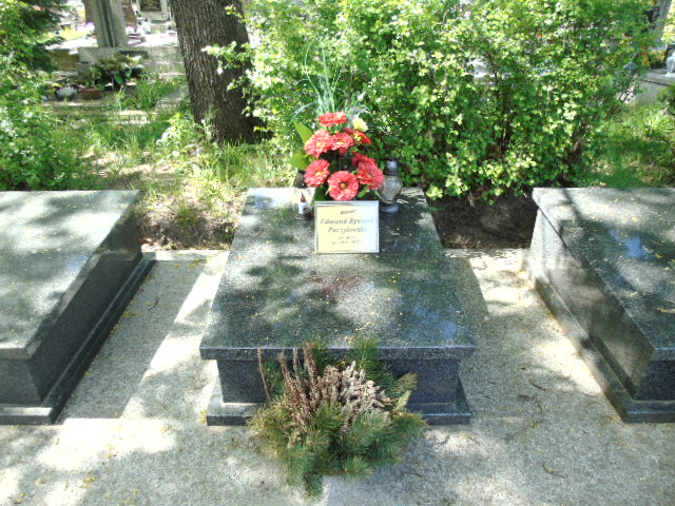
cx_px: 338
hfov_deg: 69.4
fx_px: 487
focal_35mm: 25
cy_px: 253
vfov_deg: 54.9
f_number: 3.4
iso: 80
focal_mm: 4.4
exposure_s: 1/100
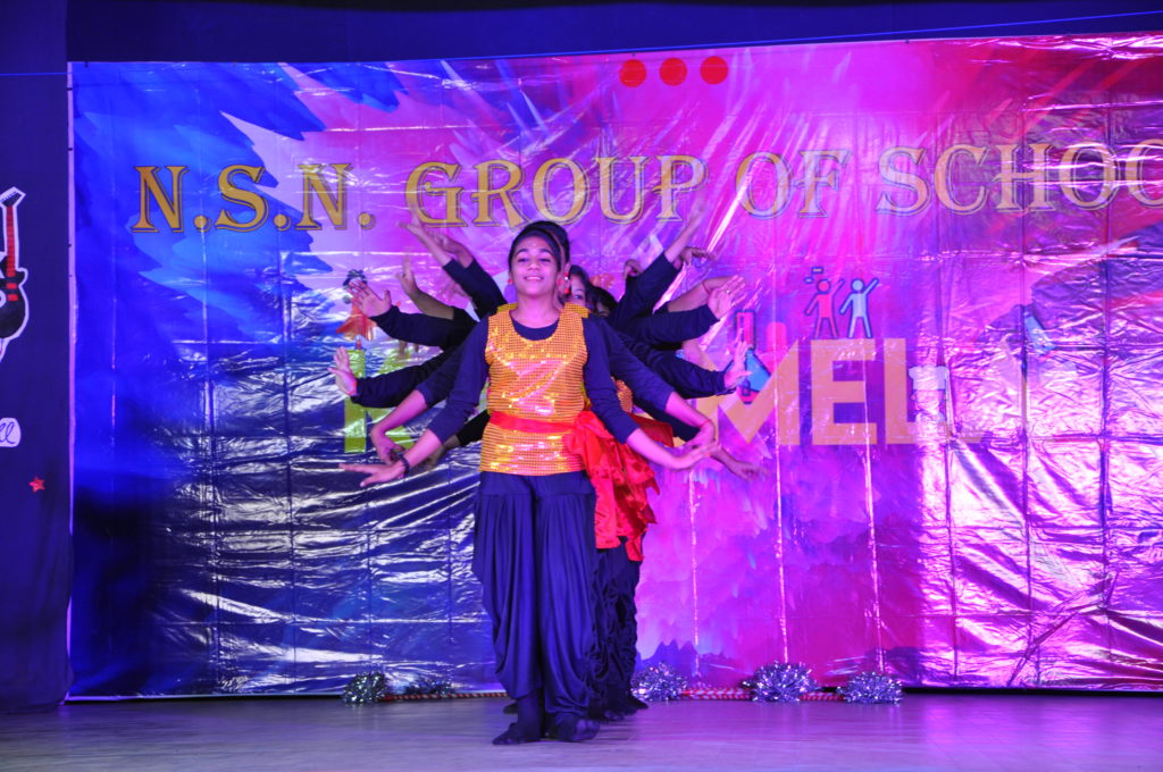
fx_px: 3194
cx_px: 582
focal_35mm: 99
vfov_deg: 13.8
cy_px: 386
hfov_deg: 20.6
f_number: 5.6
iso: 400
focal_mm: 66
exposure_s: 1/60
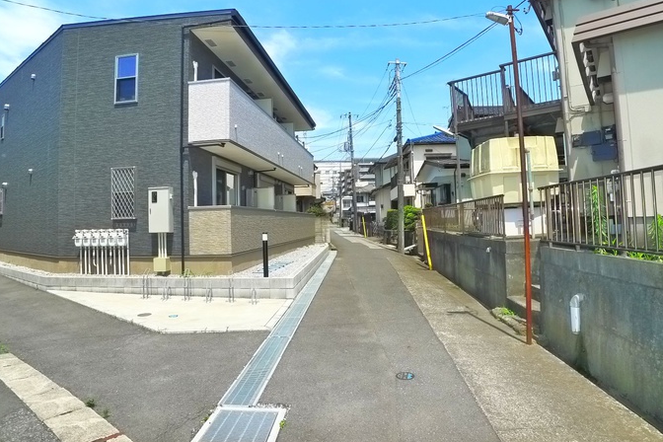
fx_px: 479
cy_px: 203
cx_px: 338
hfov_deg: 69.4
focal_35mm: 26
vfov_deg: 49.5
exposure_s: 1/500
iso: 400
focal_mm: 5.1
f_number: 4
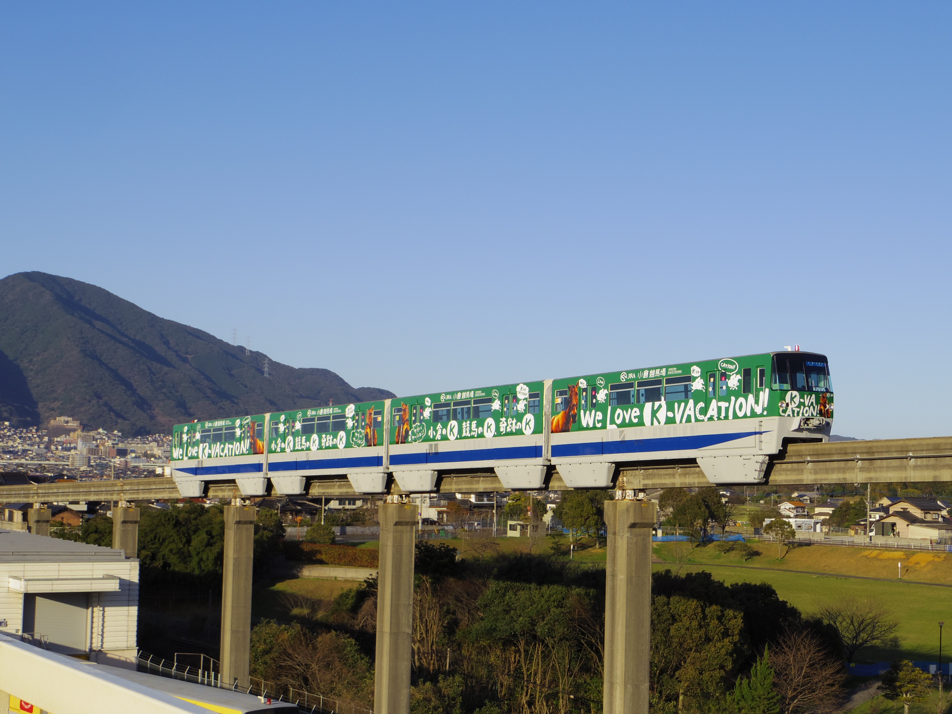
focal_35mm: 60
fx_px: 1650
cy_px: 357
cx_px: 476
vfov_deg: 24.4
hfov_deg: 32.2
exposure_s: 1/640
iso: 100
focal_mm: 13
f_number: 4.5
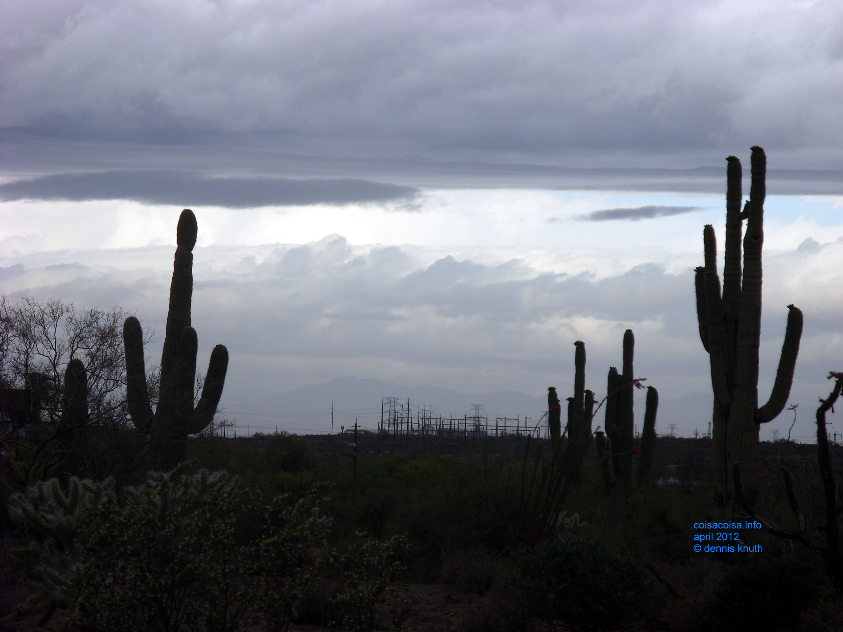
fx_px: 4627
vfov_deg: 7.8
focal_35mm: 190
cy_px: 316
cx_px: 422
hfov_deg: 10.4
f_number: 4.6
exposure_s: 1/337
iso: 50
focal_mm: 31.5
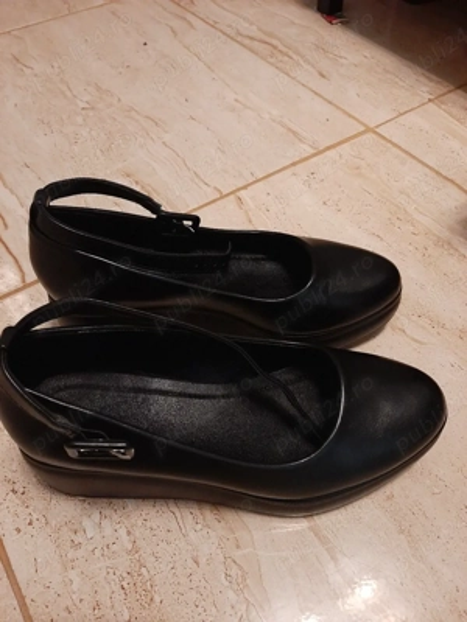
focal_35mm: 26
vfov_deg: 67.3
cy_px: 311
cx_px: 234
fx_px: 468
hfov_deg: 53.1
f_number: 1.7
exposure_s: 1/20
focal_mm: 3.93
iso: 400
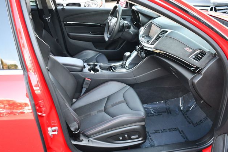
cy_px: 77
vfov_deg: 36.0
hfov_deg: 51.9
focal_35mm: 37
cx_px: 116
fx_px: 234
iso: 800
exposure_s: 1/160
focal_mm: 18
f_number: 3.5
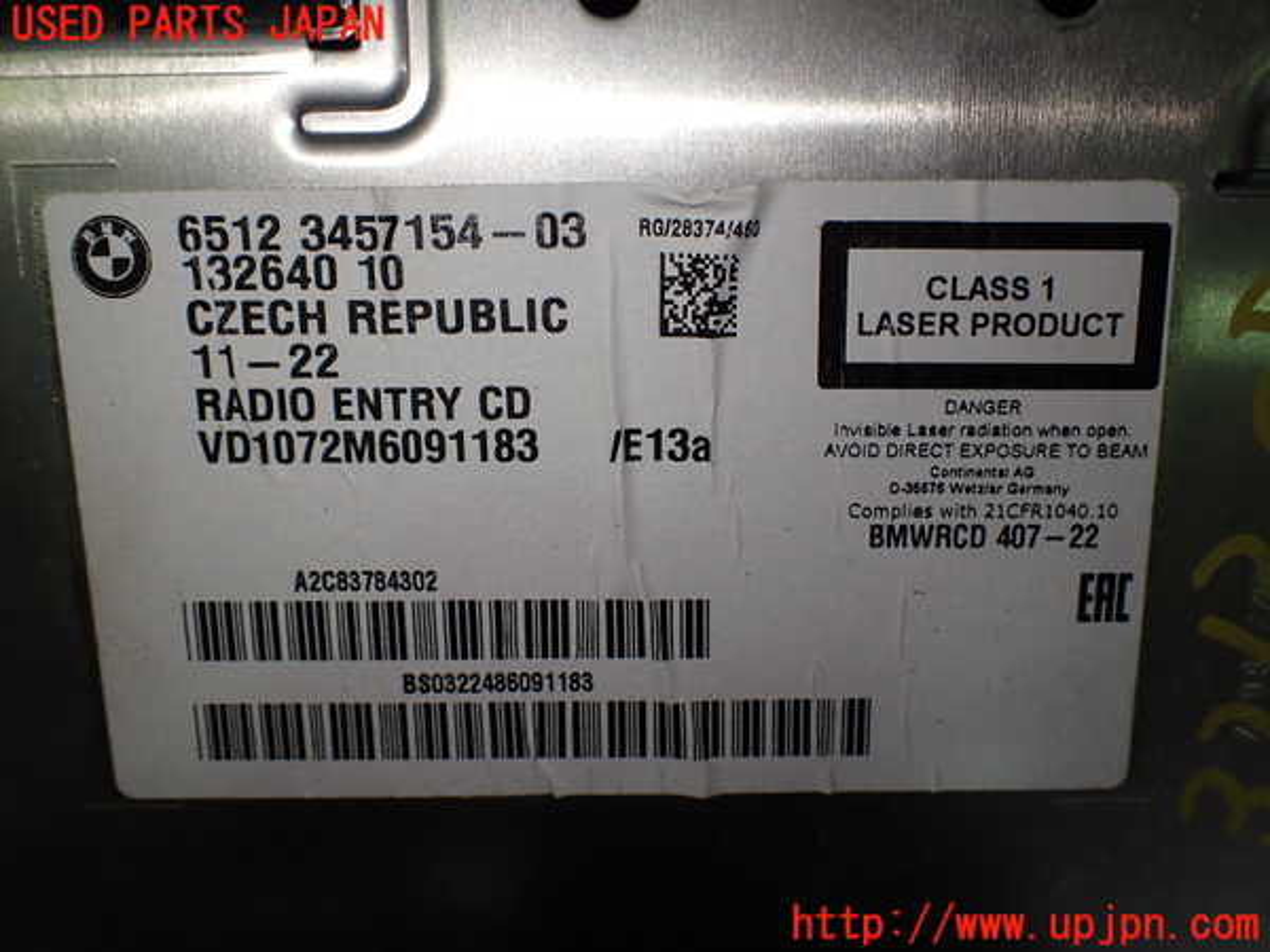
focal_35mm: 30
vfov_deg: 46.8
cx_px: 635
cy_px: 476
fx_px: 1101
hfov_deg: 60.0
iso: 100
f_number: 2.3
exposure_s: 1/160
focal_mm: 5.4
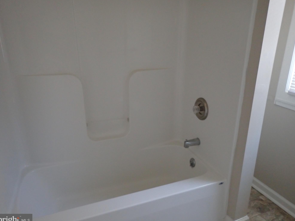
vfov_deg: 53.1
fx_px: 222
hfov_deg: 67.3
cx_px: 148
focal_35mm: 26
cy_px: 111
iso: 500
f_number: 2
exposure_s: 1/30
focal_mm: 4.5
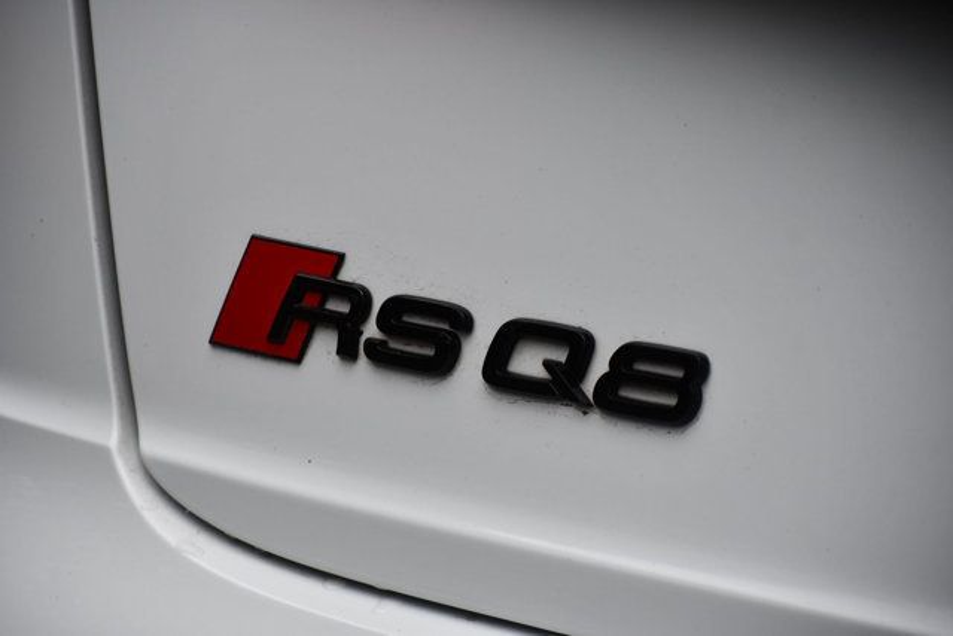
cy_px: 318
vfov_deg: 6.5
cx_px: 476
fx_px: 5560
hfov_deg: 9.8
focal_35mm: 210
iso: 400
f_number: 4.8
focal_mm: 140
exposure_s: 1/500
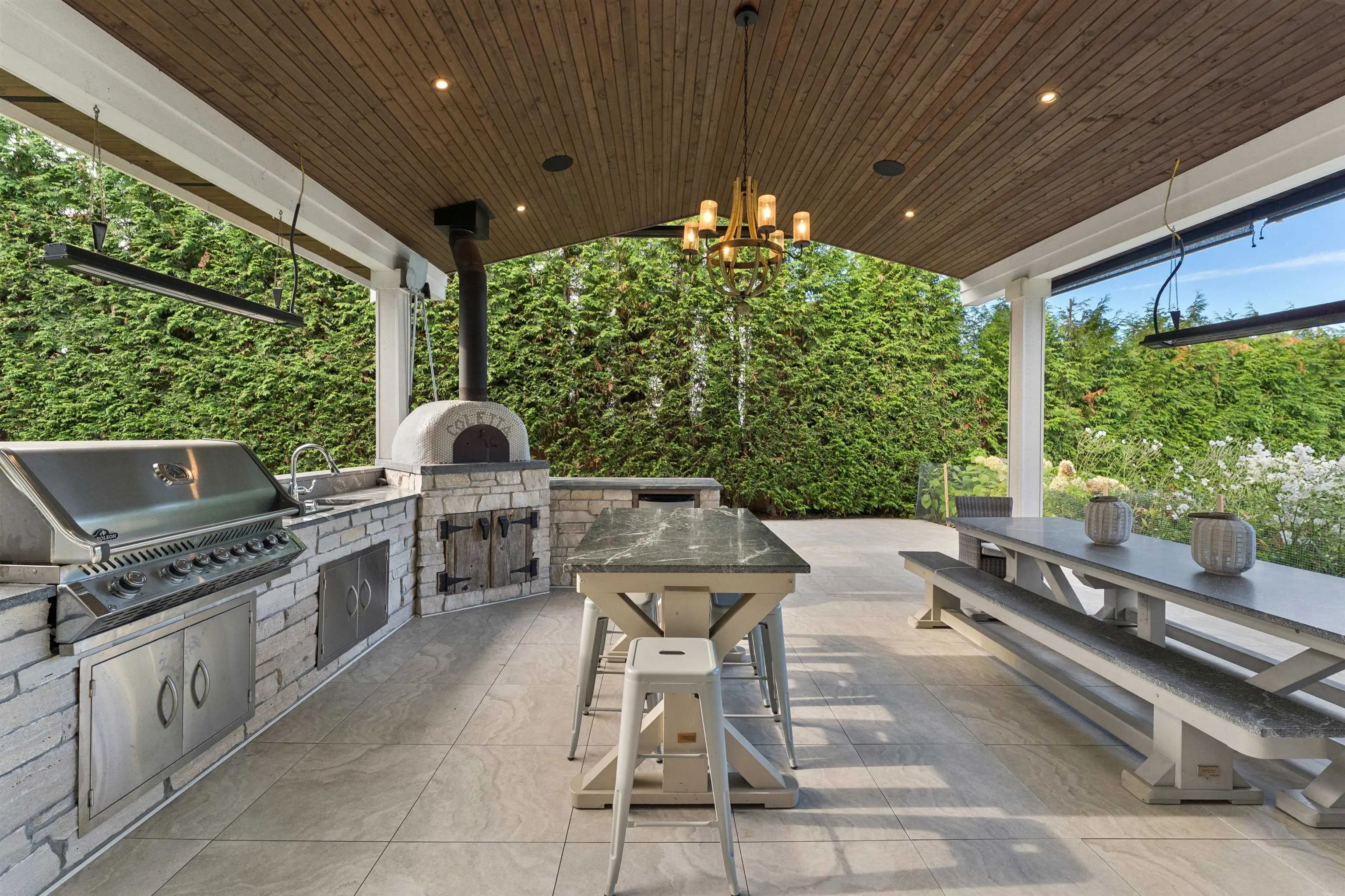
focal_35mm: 15
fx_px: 560
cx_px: 672
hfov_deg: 100.4
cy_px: 448
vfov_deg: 77.3
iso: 400
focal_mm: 15
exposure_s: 1/40
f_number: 8
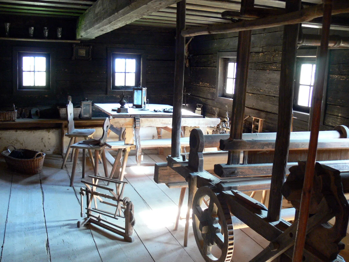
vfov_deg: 40.7
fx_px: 353
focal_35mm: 35
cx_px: 174
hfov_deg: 52.6
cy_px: 131
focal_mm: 7.4
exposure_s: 1/10
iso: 200
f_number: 2.8
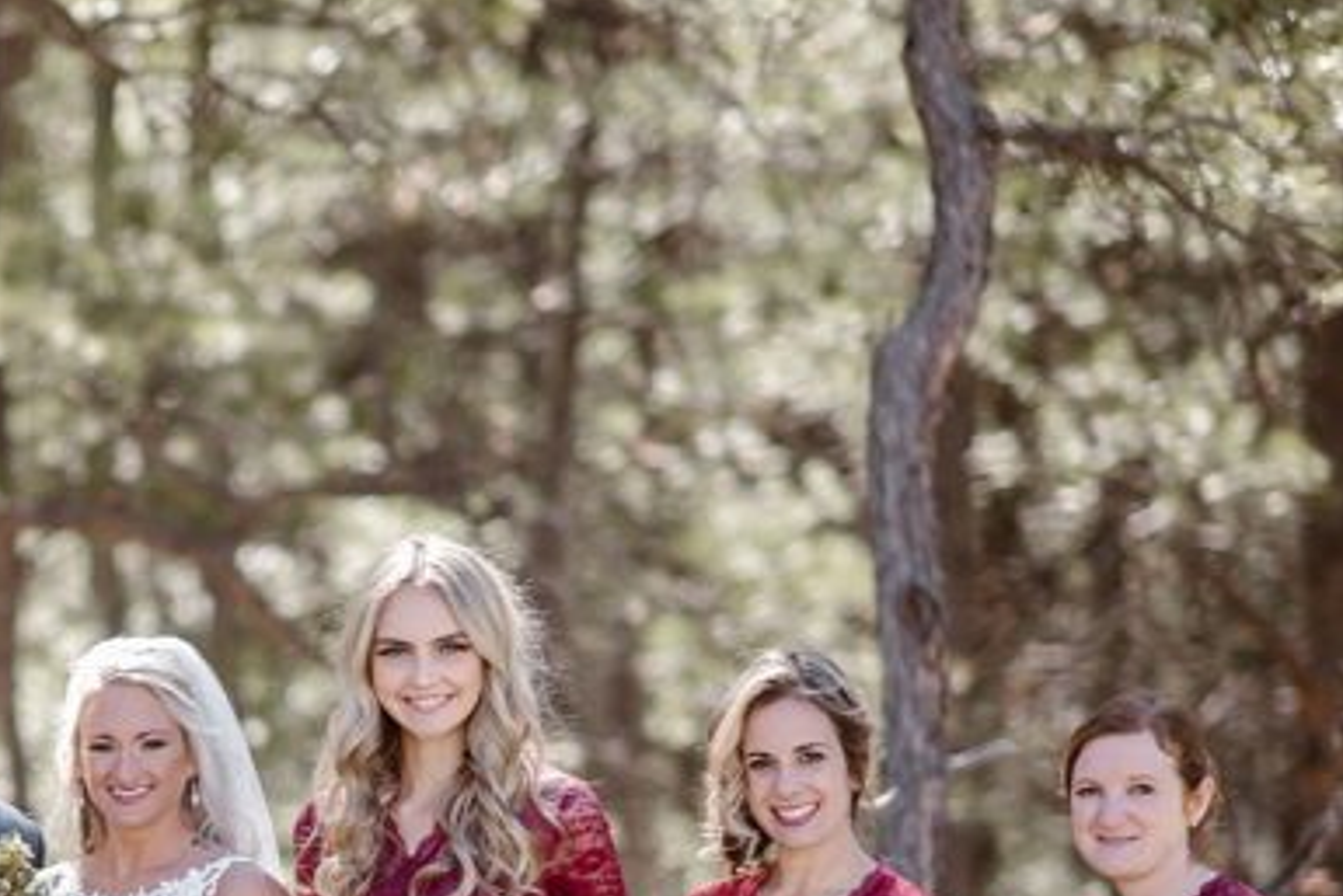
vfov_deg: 6.1
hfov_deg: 9.0
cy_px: 903
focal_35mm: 226
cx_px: -213
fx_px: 8434
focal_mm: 85
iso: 200
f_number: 1.8
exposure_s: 1/1000
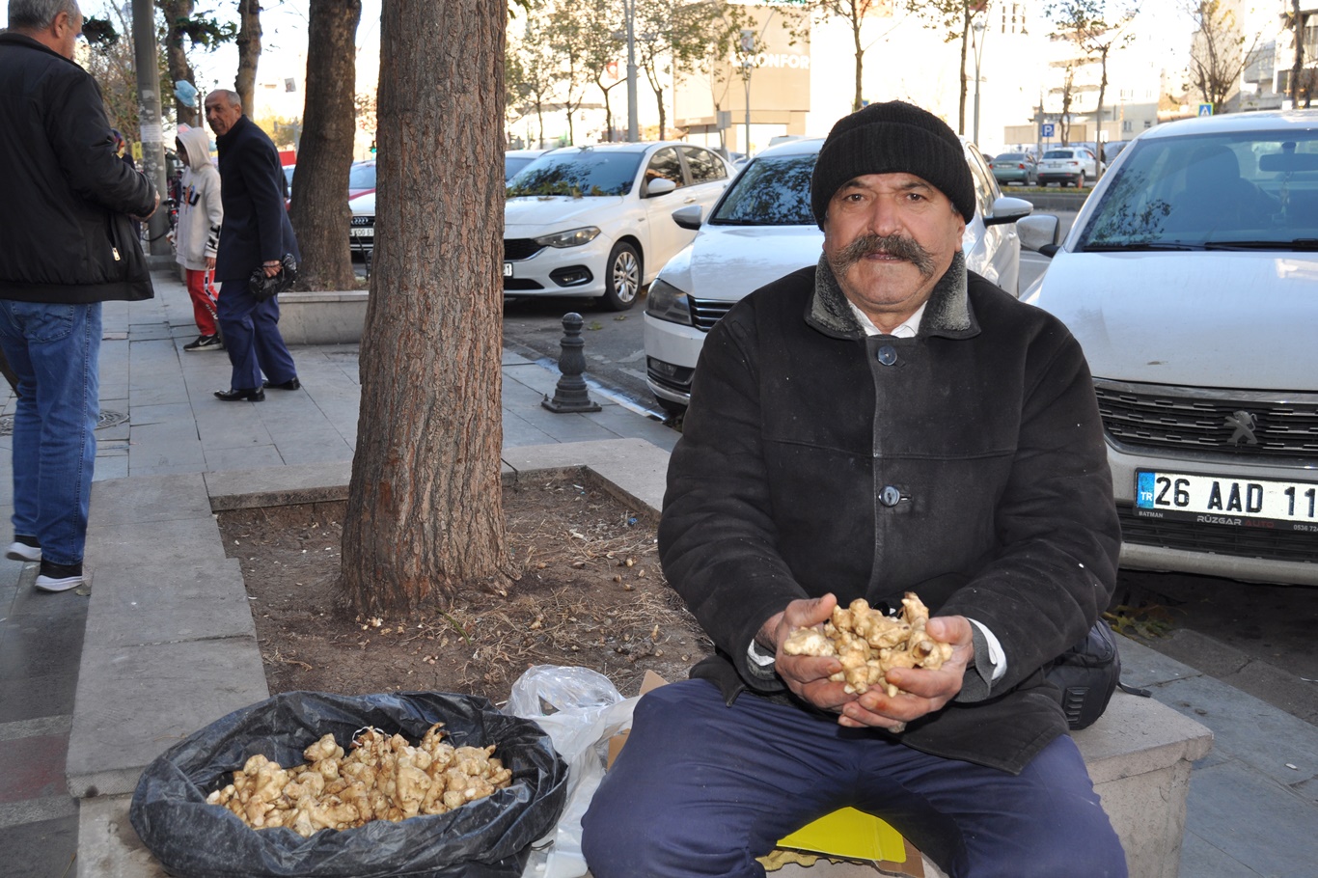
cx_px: 659
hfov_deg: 55.1
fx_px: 1263
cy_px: 439
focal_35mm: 34
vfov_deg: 38.3
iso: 220
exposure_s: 1/200
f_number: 3.8
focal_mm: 23
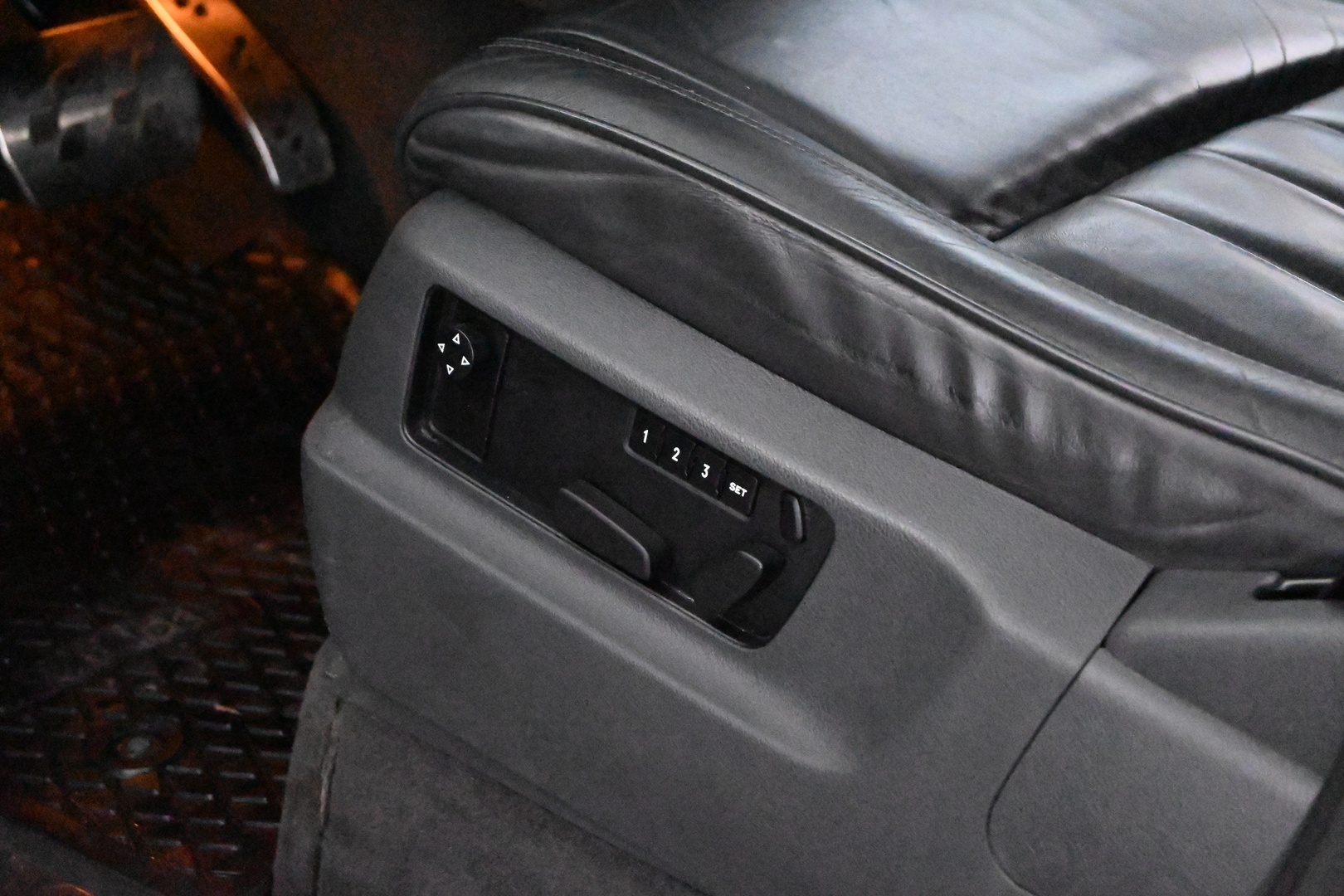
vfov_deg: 18.2
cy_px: 448
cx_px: 672
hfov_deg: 27.0
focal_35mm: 75
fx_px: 2800
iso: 40000
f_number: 6.3
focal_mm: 50
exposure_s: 1/80
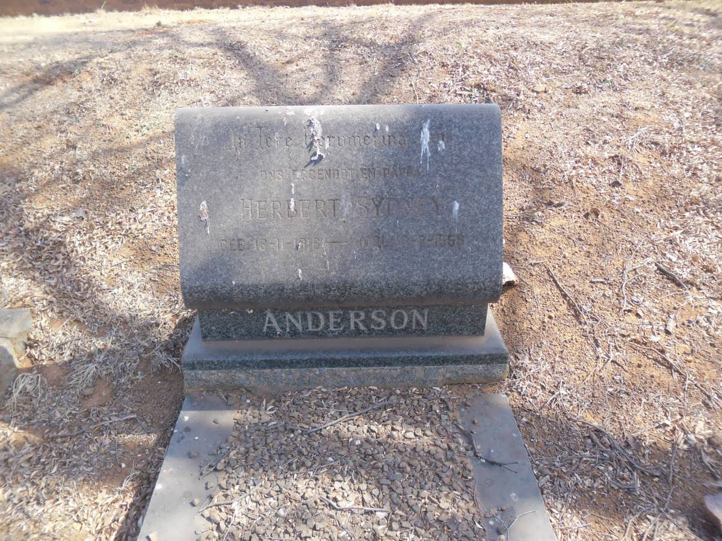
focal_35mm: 27
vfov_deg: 51.4
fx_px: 563
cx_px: 361
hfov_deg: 65.3
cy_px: 270
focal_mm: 4.9
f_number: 3.5
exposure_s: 1/158
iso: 80
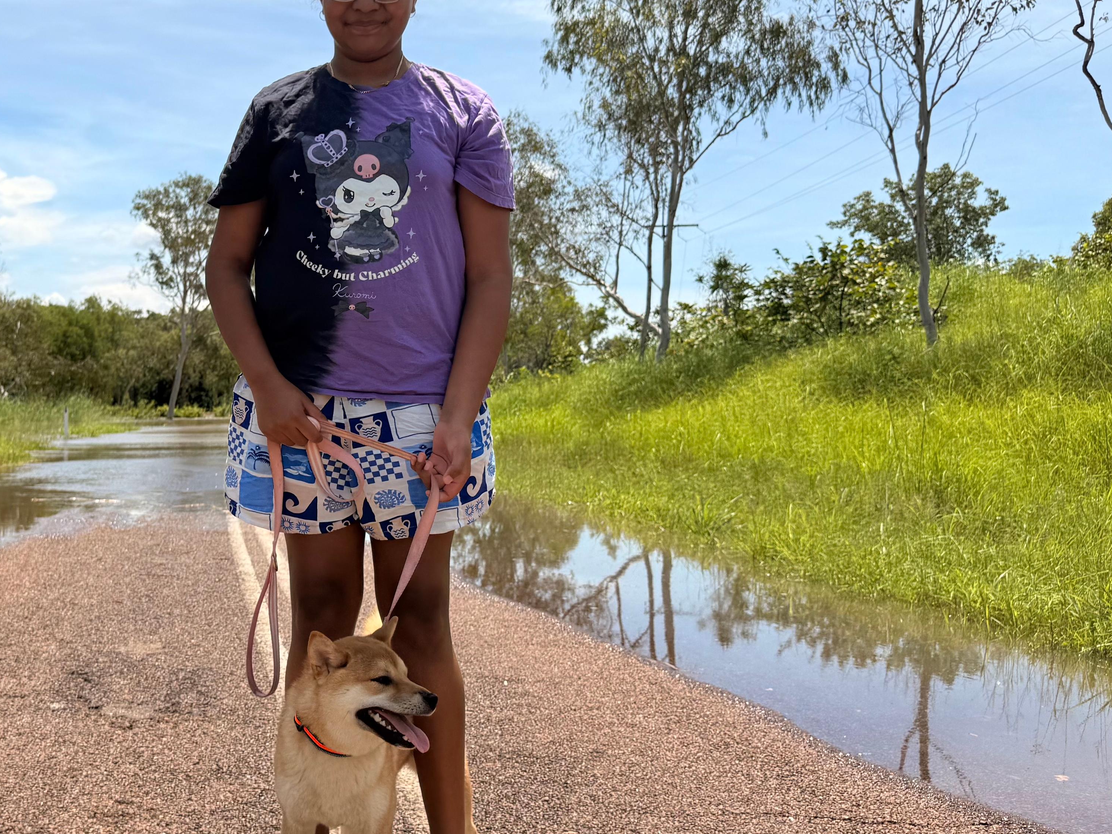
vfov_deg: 35.9
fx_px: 1285
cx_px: 270
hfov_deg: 45.1
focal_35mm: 40
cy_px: 386
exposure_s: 1/5714
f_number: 1.78
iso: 80
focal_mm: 6.76
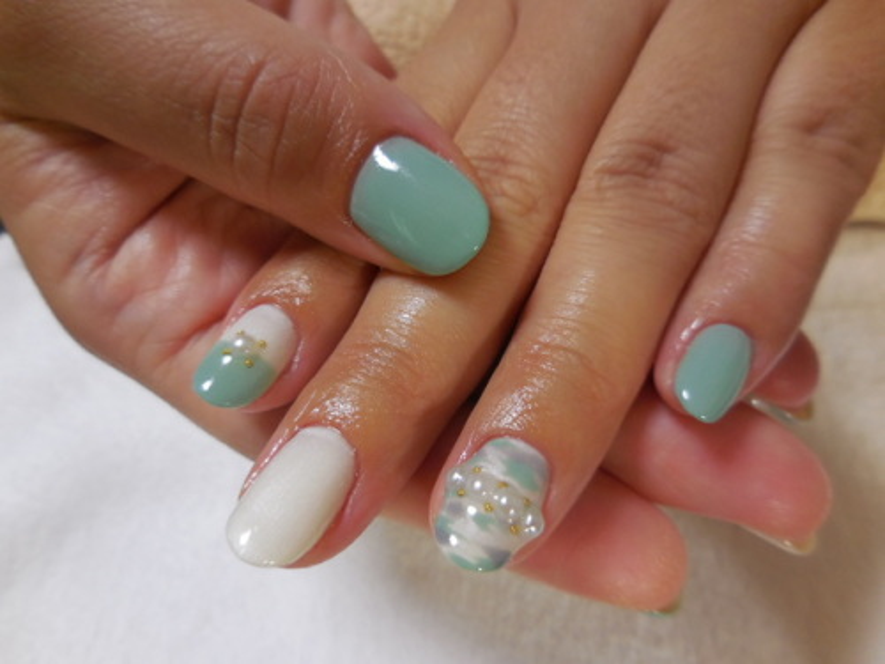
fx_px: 639
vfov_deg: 54.9
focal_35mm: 25
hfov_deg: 69.4
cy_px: 332
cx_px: 442
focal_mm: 4.5
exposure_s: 1/30
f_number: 3.3
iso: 160
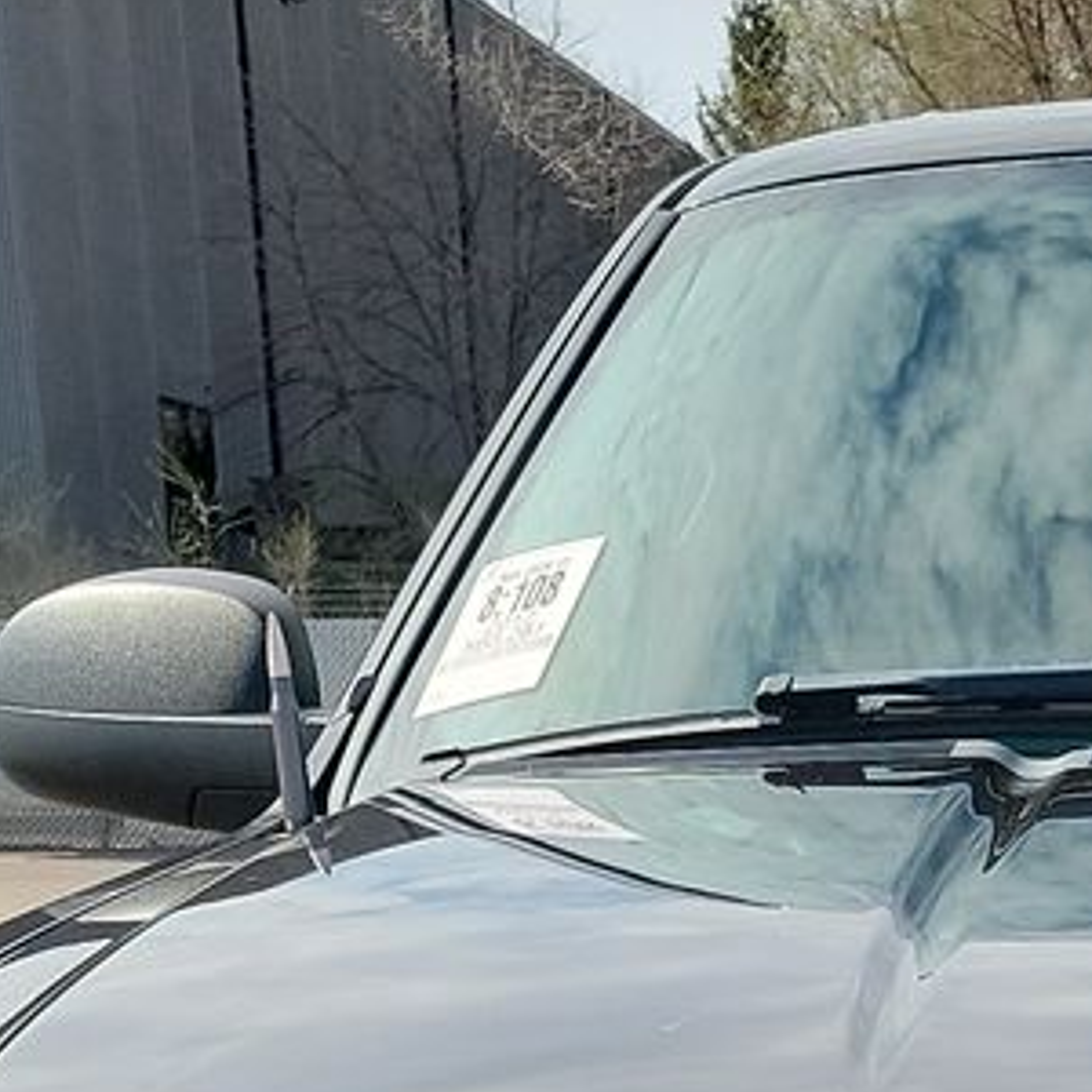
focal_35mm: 113
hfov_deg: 14.5
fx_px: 4033
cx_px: 1554
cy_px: 1580
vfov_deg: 14.5
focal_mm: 6.7
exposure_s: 1/660
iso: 50
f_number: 1.8
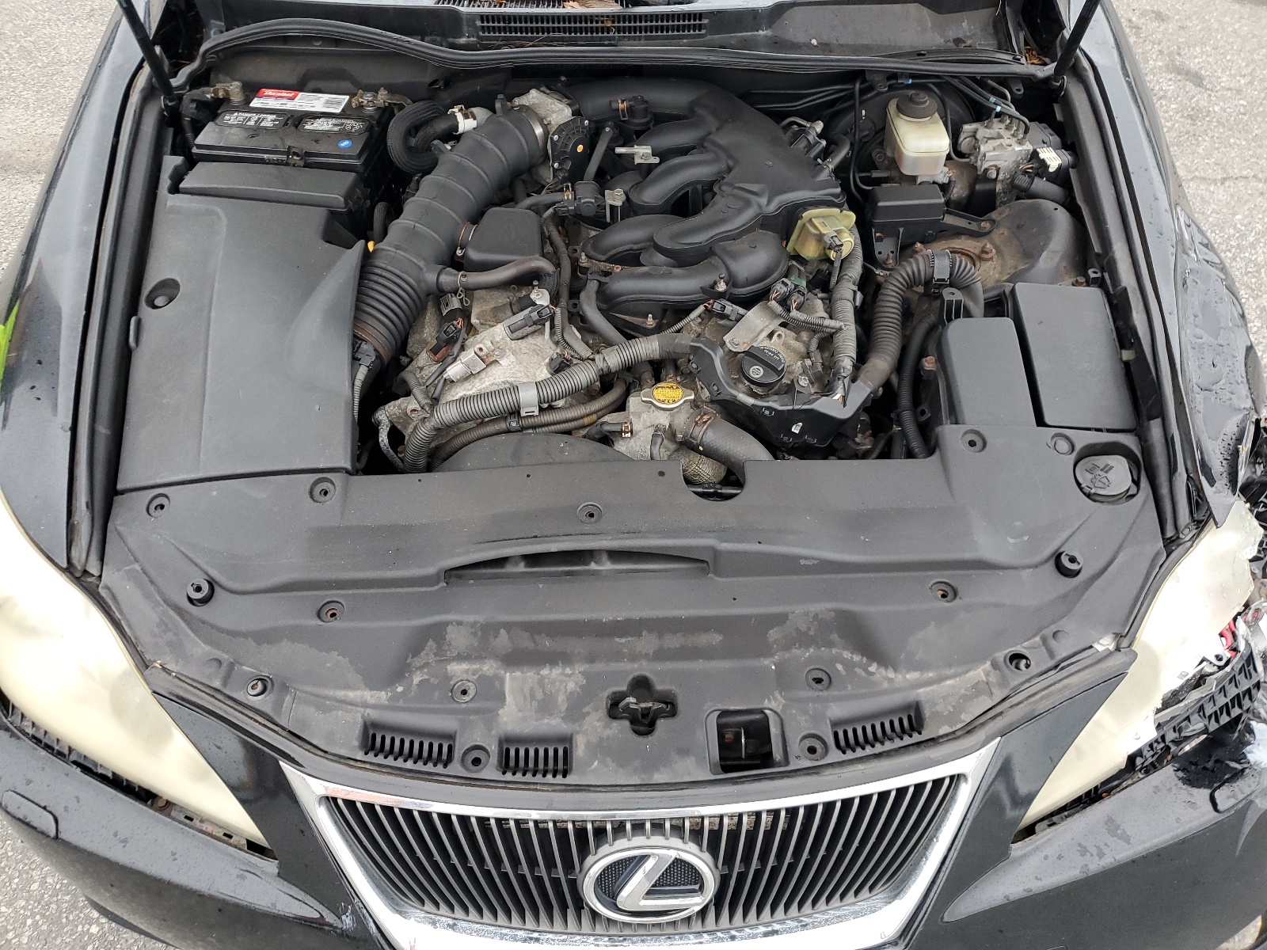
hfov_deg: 67.3
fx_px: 952
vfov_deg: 53.1
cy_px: 475
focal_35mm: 26
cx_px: 634
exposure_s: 1/120
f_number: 1.5
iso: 85
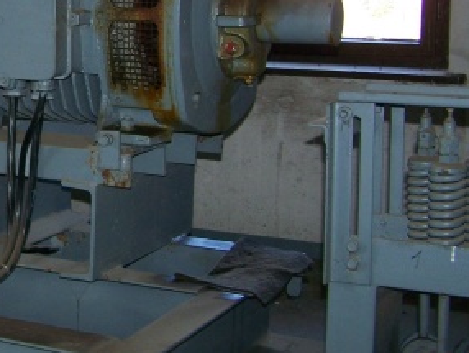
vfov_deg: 17.3
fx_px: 1153
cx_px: -21
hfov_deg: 22.0
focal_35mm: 85
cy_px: 78
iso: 100
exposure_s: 1/60
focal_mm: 6.3
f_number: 4
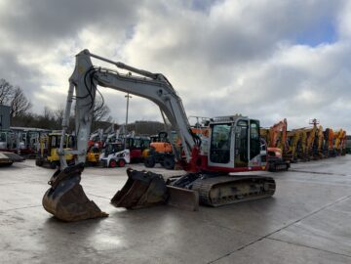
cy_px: 132
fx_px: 294
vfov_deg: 48.2
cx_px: 176
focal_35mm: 29
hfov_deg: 61.7
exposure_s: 1/912
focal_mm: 3
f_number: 1.8
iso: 16
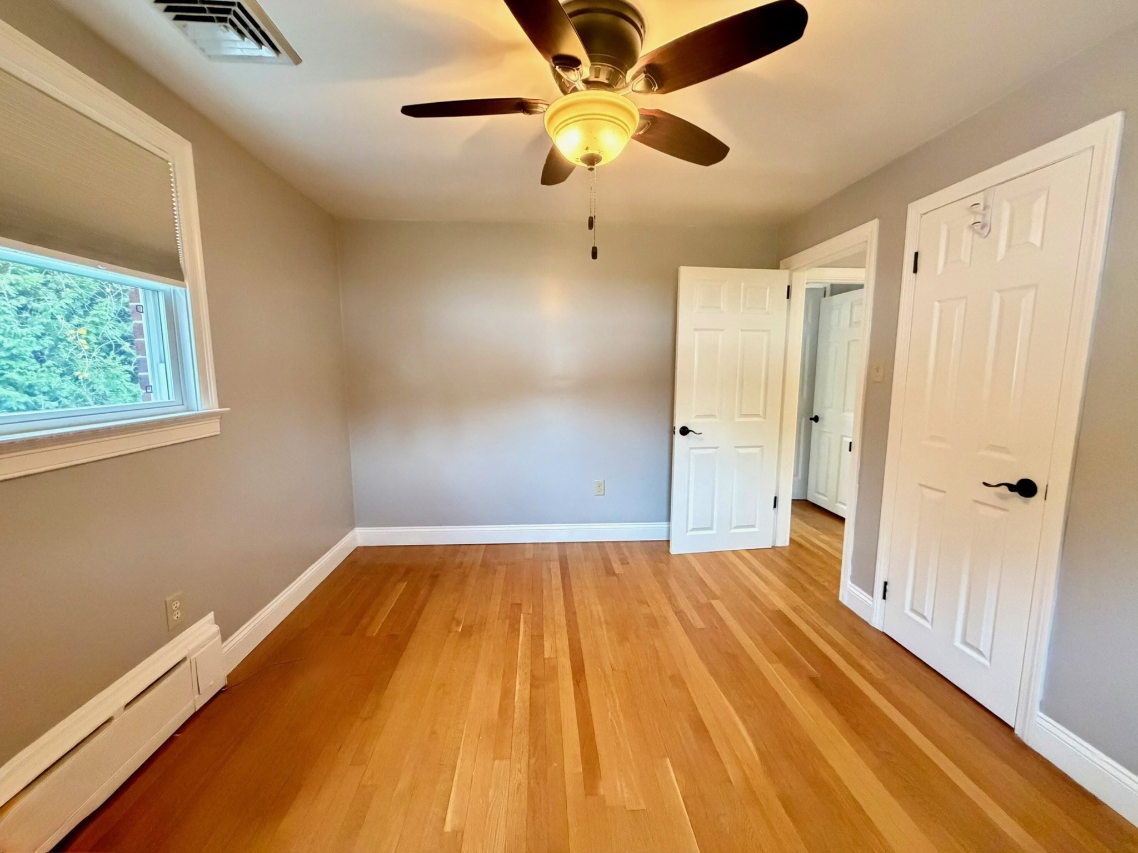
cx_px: 569
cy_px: 426
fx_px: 460
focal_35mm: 14
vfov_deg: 85.7
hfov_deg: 102.1
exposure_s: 1/60
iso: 1000
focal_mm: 2.22
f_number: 2.2
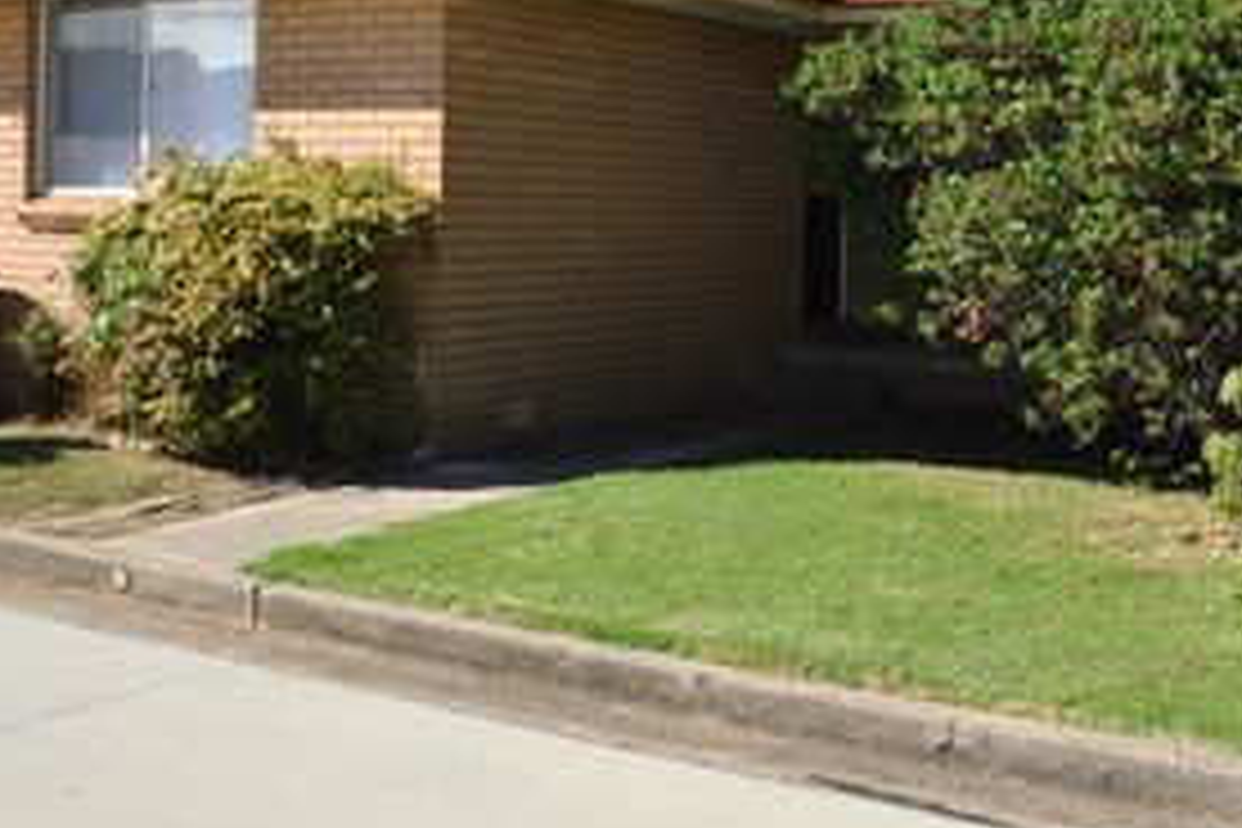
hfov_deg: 42.7
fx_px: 1587
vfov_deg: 29.0
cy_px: 254
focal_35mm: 46
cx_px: 680
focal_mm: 18
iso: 100
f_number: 8
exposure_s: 1/200
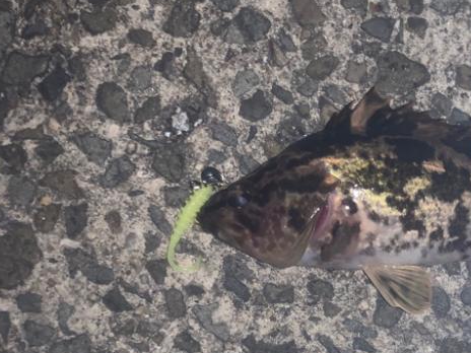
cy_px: 262
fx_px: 762
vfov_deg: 25.8
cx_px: 402
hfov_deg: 33.0
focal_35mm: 56
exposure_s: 1/48
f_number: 1.8
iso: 40
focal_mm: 4.25
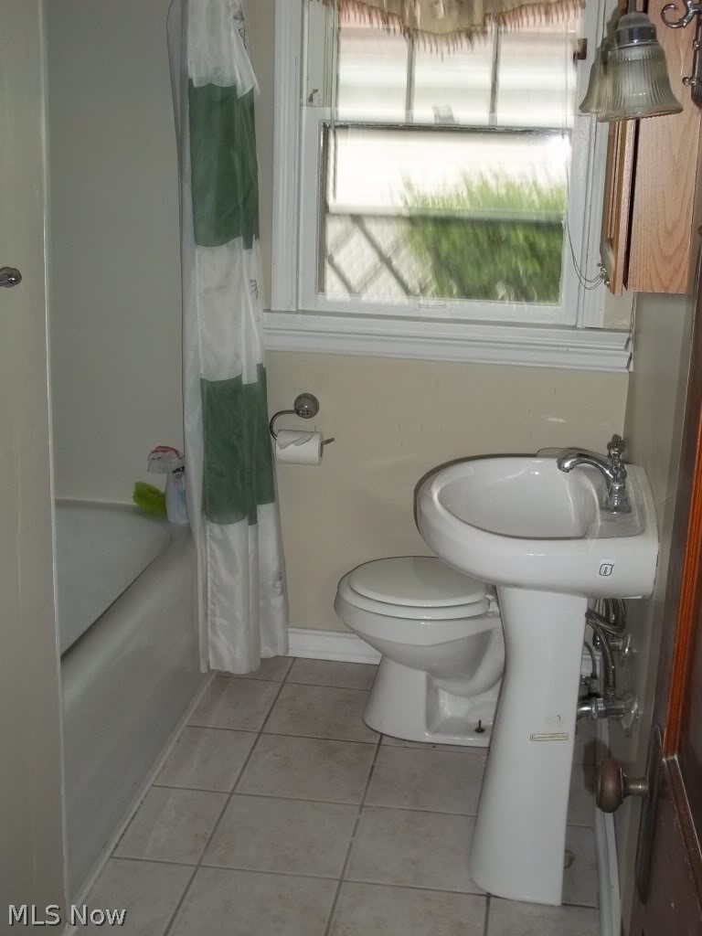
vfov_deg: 41.2
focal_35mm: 46
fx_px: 1244
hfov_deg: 31.5
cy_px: 468
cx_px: 351
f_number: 3.5
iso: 160
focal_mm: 8.2
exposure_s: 1/40
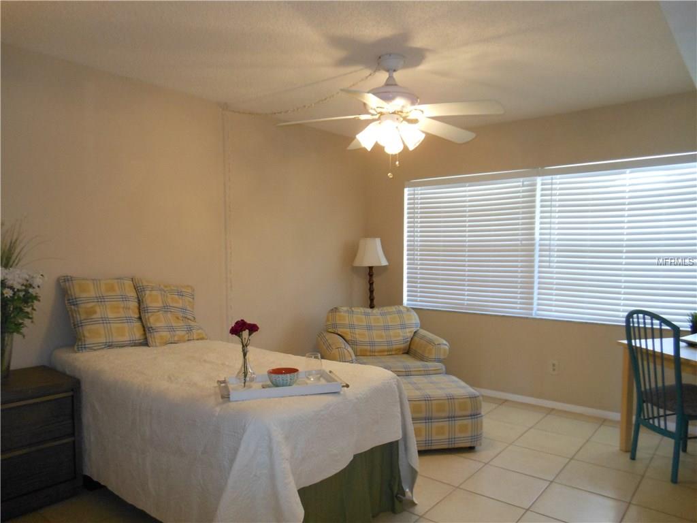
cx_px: 348
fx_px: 503
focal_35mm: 25
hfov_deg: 69.4
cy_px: 262
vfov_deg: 54.9
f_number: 3.2
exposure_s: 1/30
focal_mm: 4.5
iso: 320
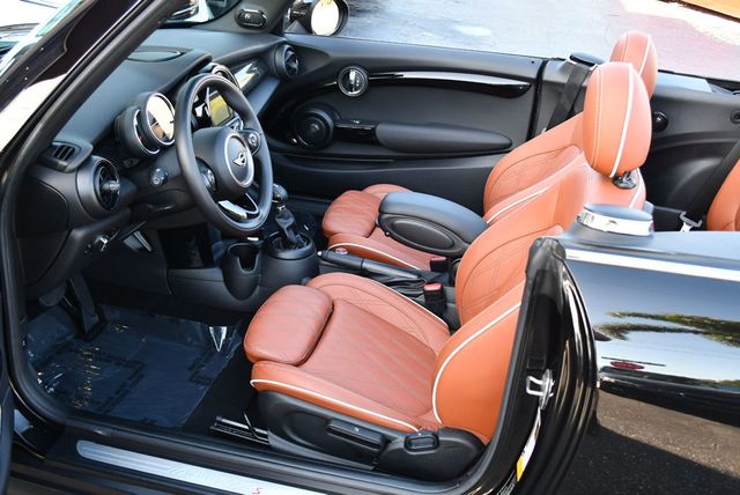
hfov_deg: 53.1
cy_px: 248
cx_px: 370
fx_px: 741
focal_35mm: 36
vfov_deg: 36.9
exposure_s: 1/250
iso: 560
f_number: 3.5
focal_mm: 18
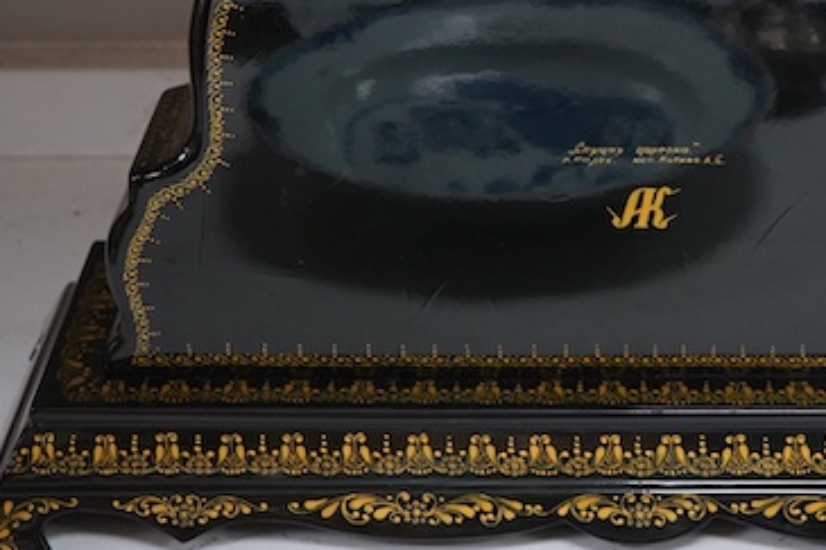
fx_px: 2546
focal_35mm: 111
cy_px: -27
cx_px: 636
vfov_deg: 12.2
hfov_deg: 18.3
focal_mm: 30
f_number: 5.6
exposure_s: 1/125
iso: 1250
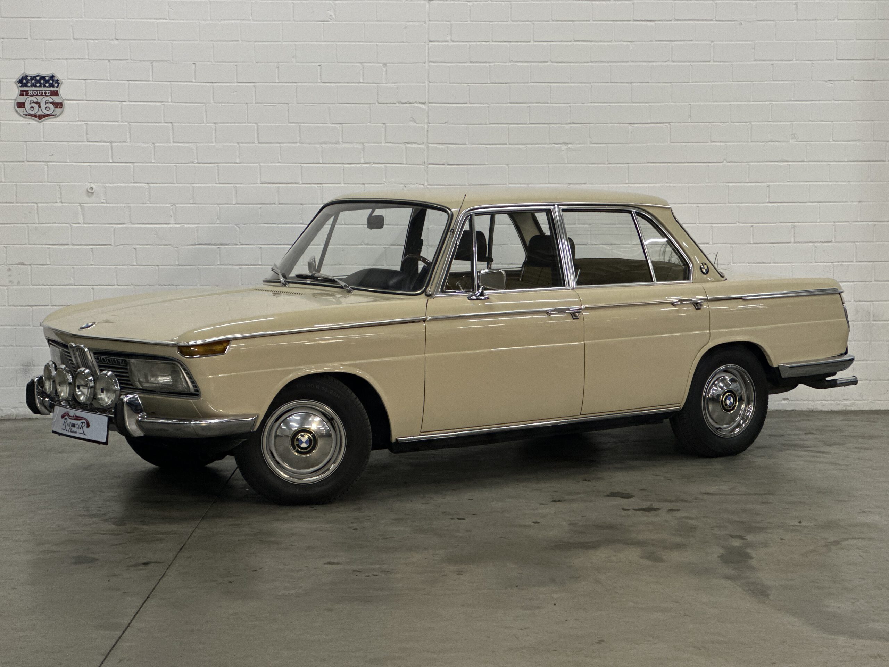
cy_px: 334
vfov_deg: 19.1
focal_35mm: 77
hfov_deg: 25.3
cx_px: 444
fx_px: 1977
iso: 400
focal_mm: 9
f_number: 2.8
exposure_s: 1/25
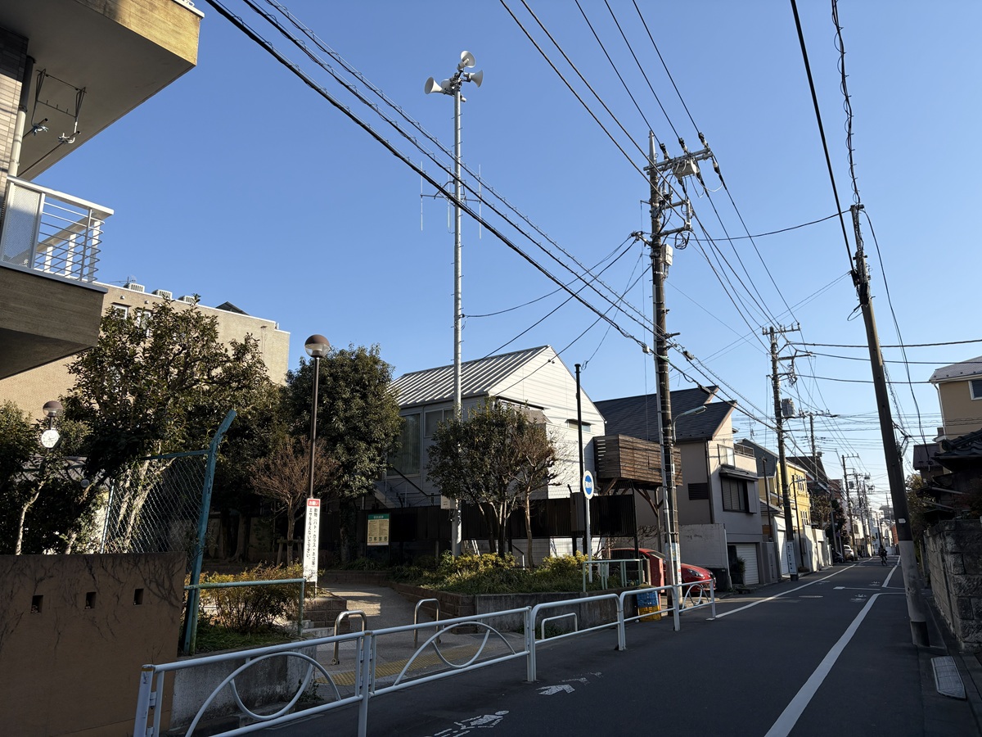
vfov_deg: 53.1
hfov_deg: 67.3
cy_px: 368
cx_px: 491
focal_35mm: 26
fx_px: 738
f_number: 1.6
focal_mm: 5.96
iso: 50
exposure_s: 1/3125
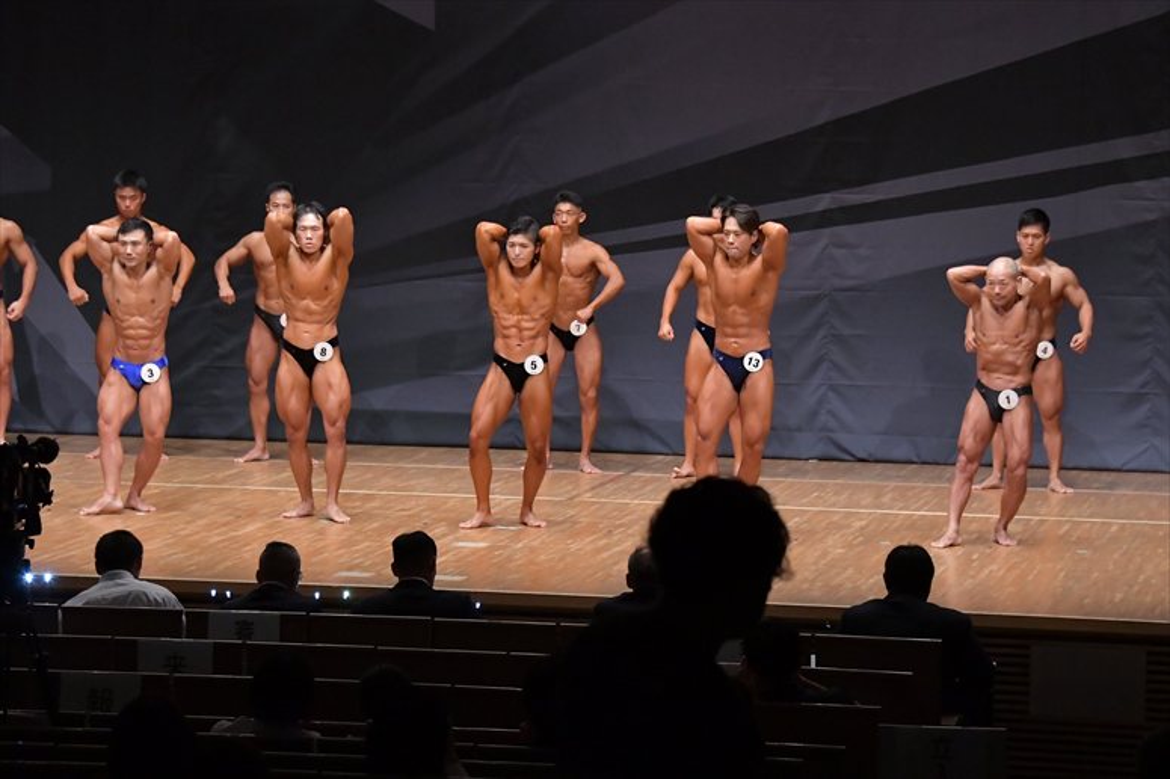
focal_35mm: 135
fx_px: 4385
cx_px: 585
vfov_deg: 10.2
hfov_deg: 15.2
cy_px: 390
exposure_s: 1/400
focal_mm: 90
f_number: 5.6
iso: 6400
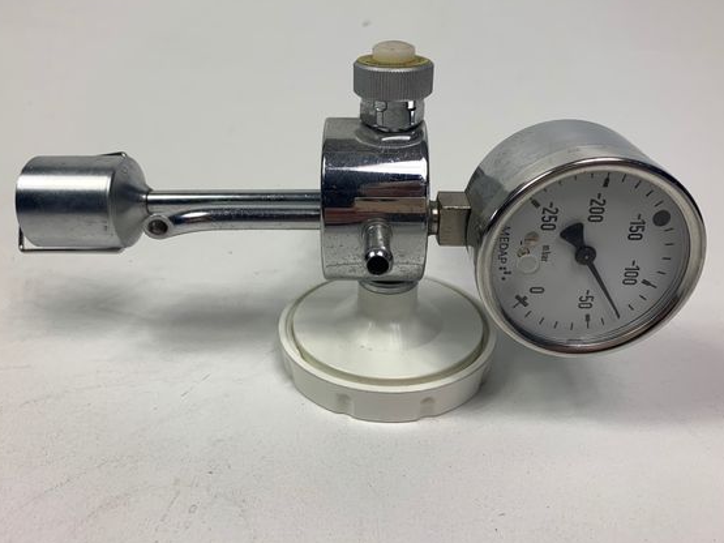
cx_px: 357
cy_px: 236
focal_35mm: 30
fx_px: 627
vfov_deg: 46.7
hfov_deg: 60.0
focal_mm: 4.25
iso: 25
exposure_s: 1/100
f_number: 1.8
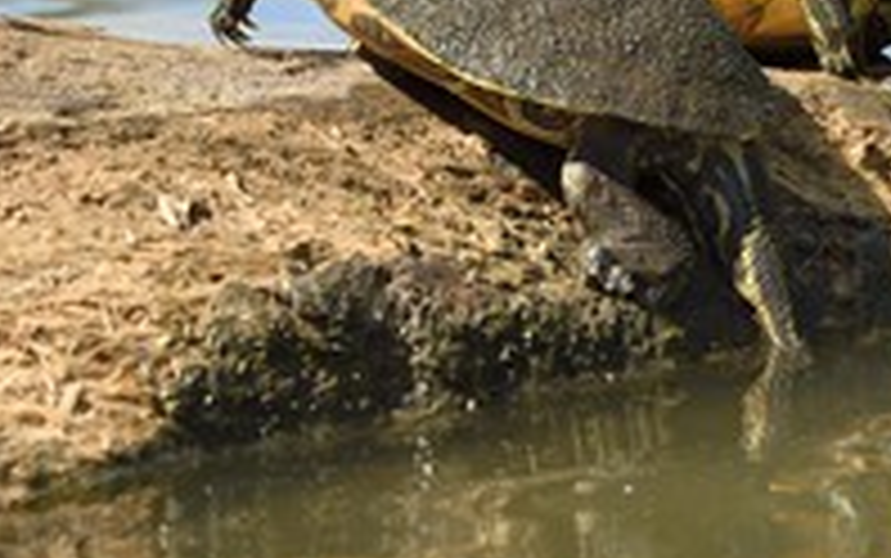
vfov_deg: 3.0
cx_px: 706
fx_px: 10520
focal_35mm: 433
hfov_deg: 4.8
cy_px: -40
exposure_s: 1/250
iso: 200
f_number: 9
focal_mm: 200
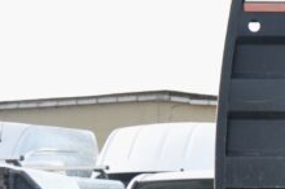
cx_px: 513
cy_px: 328
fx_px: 1873
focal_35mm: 237
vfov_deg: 5.7
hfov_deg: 8.4
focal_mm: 34
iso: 500
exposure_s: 1/200
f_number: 7.1
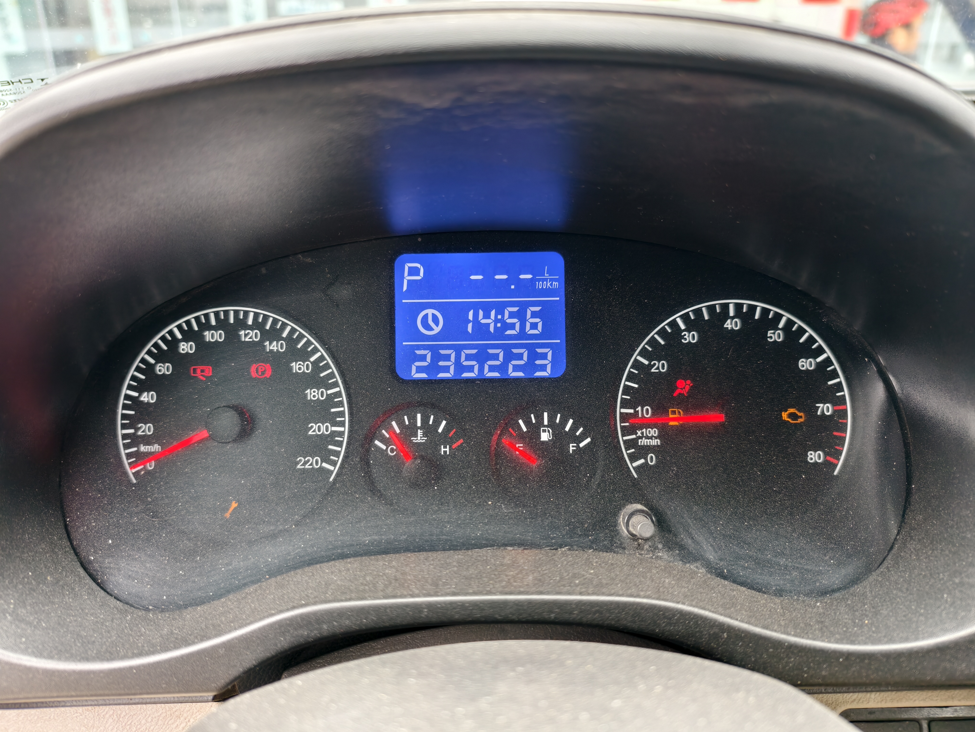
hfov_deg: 73.9
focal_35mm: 23
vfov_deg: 58.9
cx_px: 488
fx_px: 648
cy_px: 366
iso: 166
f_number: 1.57
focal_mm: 6.54
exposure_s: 1/100
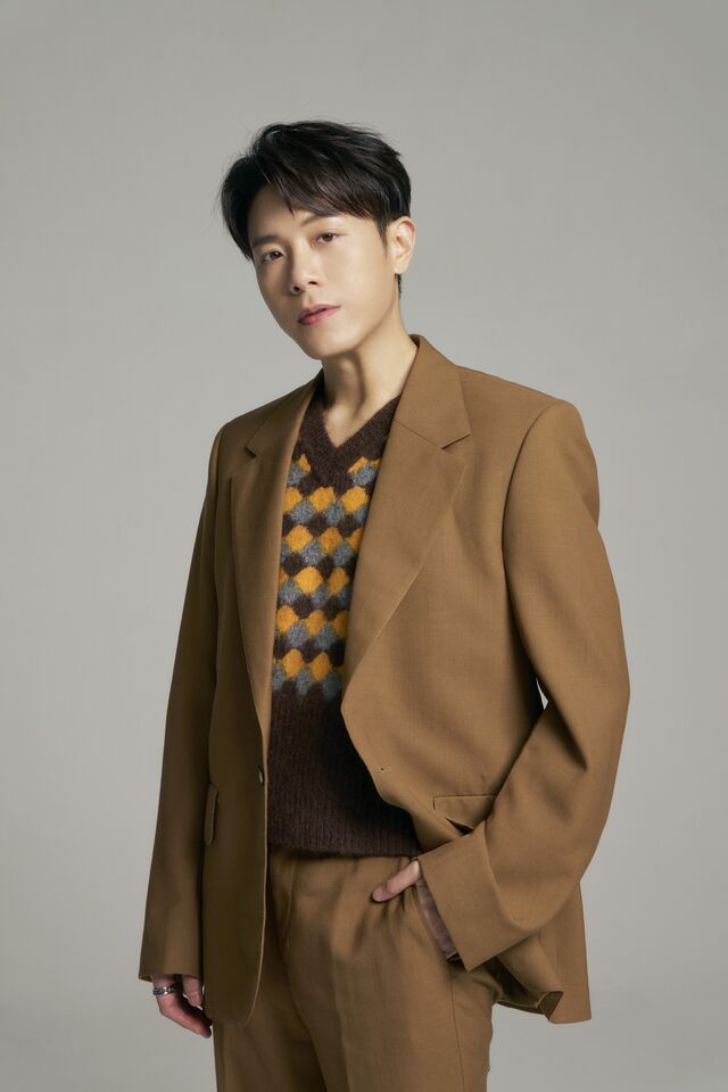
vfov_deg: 28.8
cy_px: 546
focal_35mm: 70
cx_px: 364
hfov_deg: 19.5
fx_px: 2123
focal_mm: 70
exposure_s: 1/160
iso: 250
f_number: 10
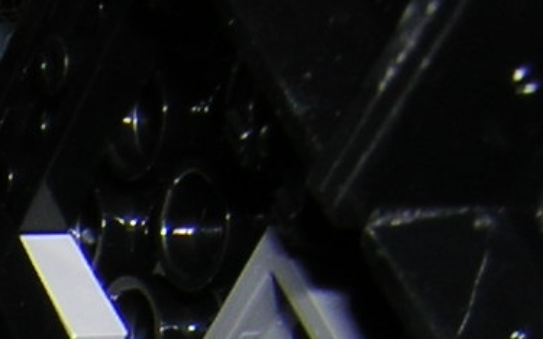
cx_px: -572
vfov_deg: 7.6
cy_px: 750
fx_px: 2411
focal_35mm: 163
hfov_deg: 11.5
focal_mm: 4.7
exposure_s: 1/60.1
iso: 100
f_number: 5.2
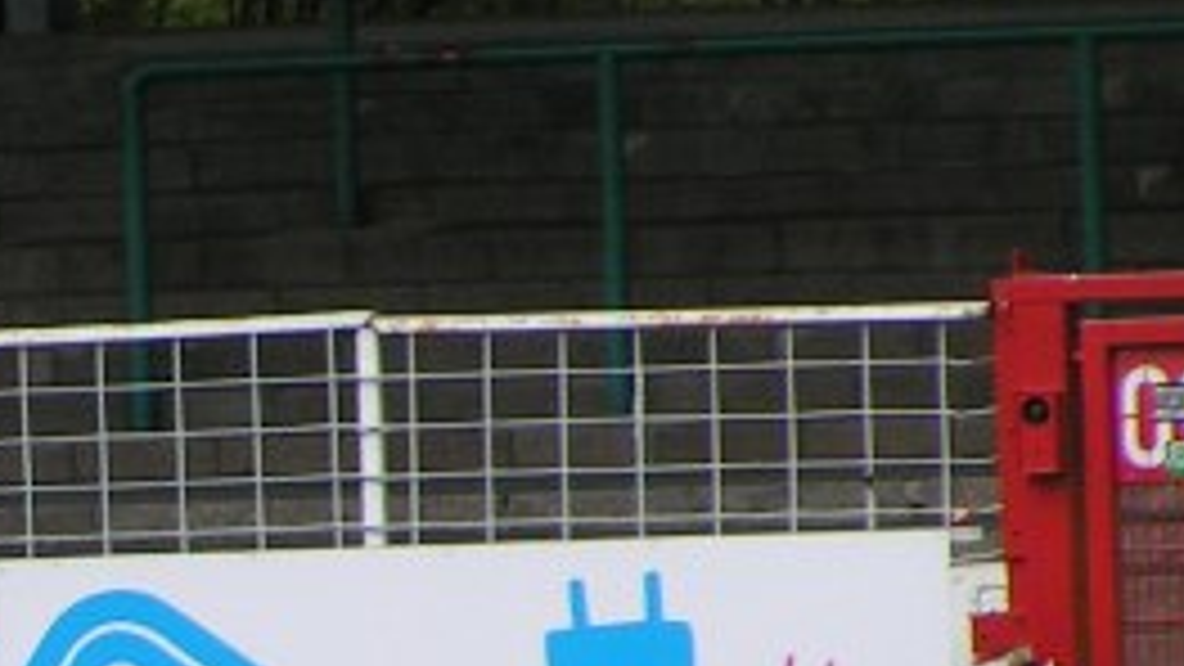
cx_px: -572
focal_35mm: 897
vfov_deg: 1.4
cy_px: 873
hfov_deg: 2.4
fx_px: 28164
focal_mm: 41.4
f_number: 5
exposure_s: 1/500
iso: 50
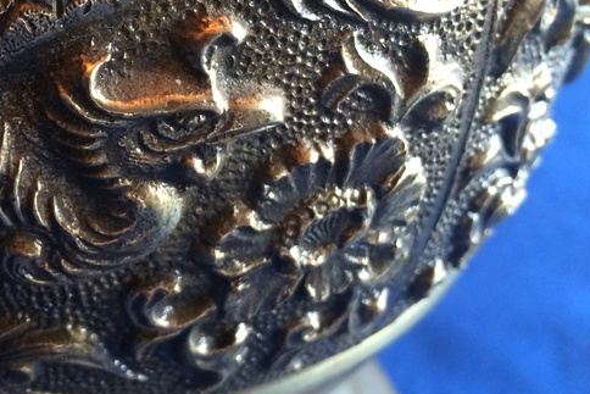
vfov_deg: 22.9
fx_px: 951
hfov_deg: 32.9
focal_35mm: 58
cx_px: 71
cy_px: 53
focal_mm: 4.12
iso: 125
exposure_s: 1/30
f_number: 2.2
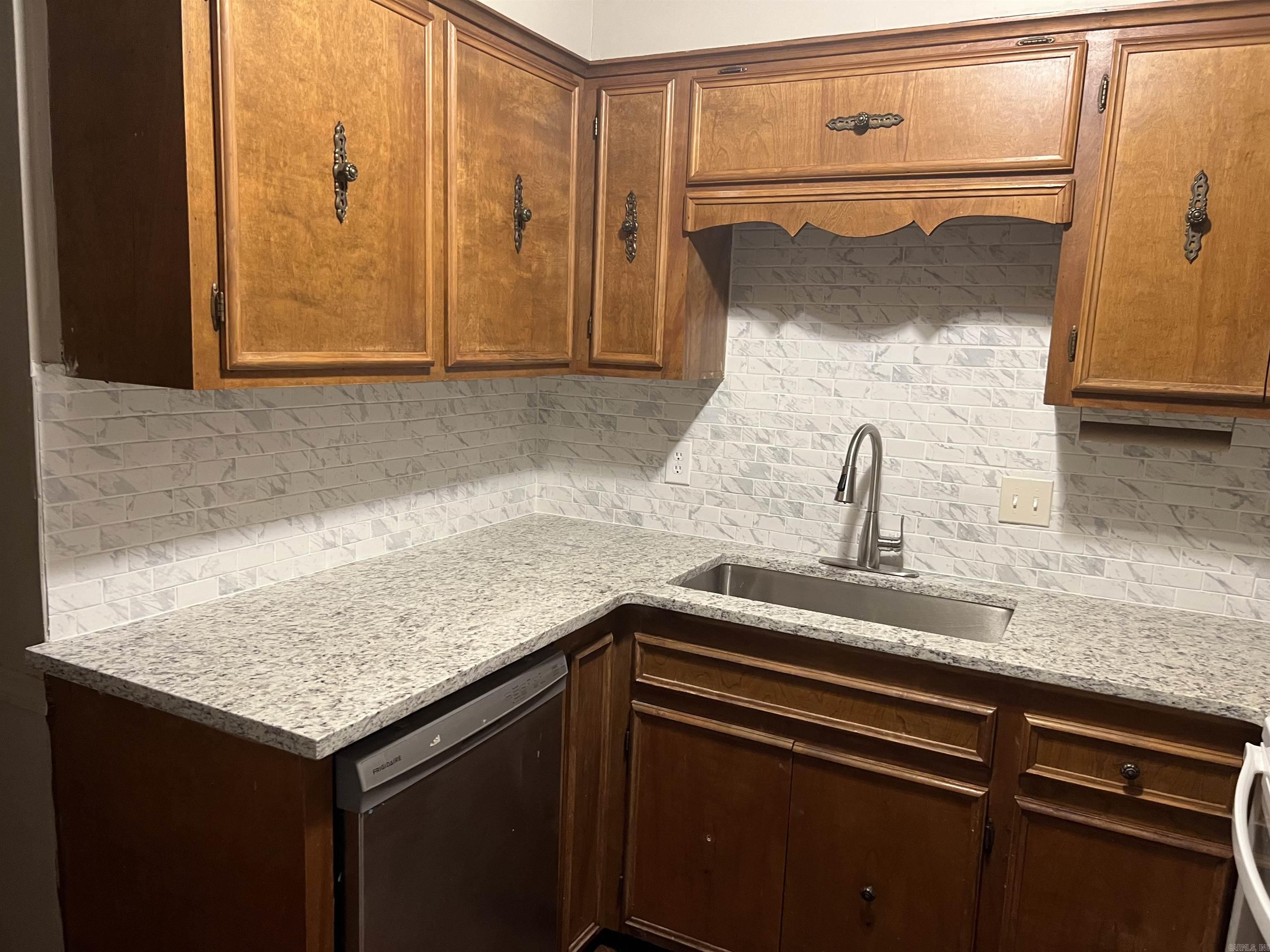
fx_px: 954
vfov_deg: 53.1
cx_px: 635
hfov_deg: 67.3
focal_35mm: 26
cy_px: 476
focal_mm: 5.7
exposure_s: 1/60
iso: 320
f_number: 1.5
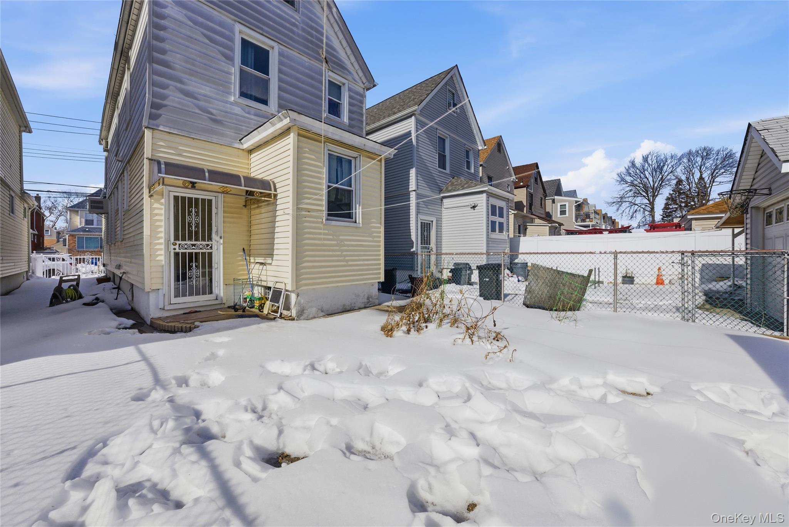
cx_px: 394
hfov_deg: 112.6
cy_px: 264
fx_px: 263
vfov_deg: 90.1
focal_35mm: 12
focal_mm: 12
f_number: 9
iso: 800
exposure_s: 1/4000
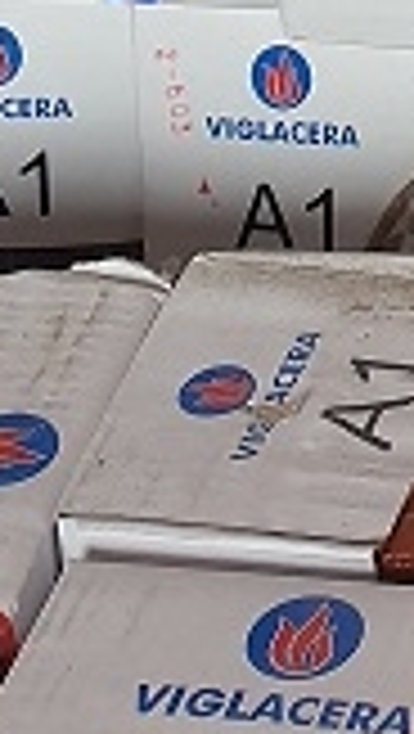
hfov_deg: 6.5
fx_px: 3406
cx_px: 1066
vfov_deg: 9.6
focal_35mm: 175
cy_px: -1454
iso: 64
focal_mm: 4.3
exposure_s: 1/120
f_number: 2.4
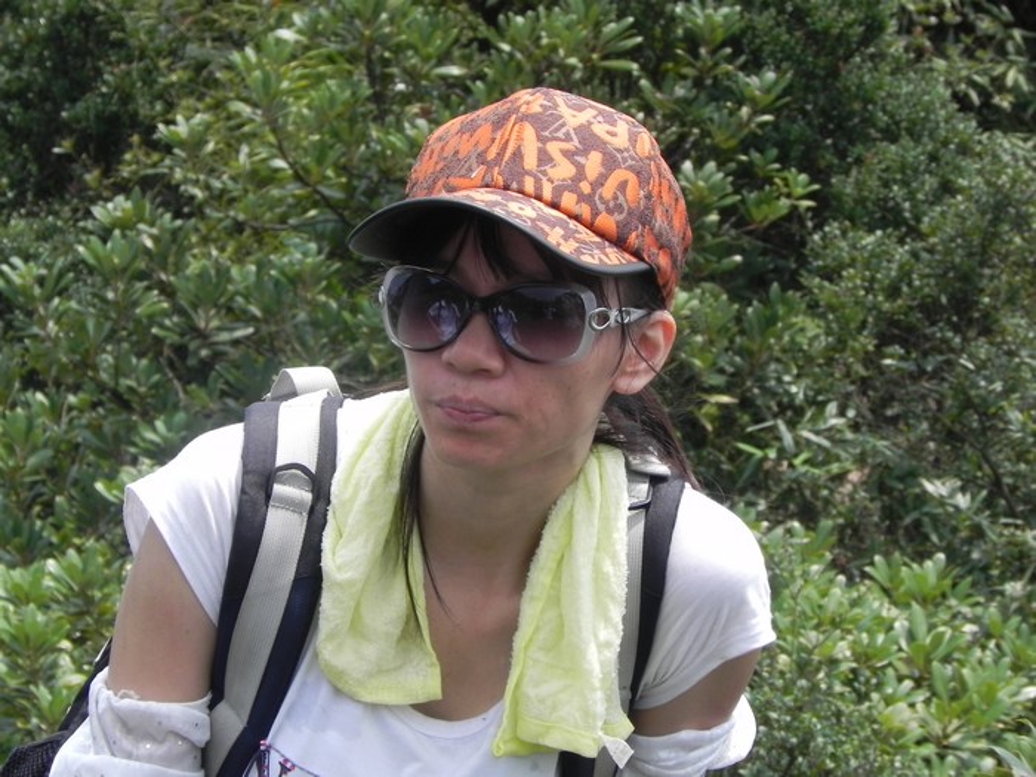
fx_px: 7392
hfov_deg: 8.0
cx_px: 518
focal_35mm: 247
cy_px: 388
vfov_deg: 6.0
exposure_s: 1/200
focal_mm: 44
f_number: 8
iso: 160
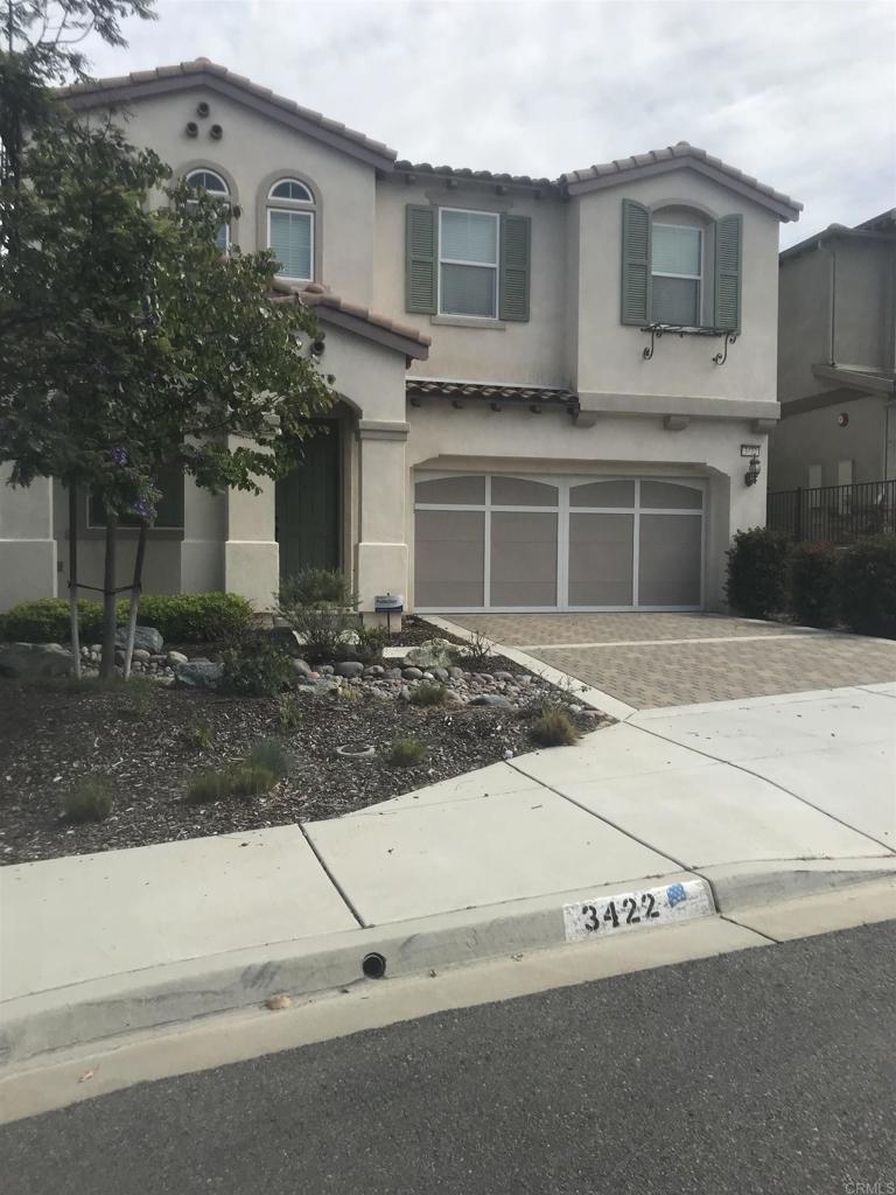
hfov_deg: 49.7
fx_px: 966
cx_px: 448
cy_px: 598
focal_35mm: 28
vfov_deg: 63.4
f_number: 1.8
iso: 20
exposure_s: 1/2336
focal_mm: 3.99
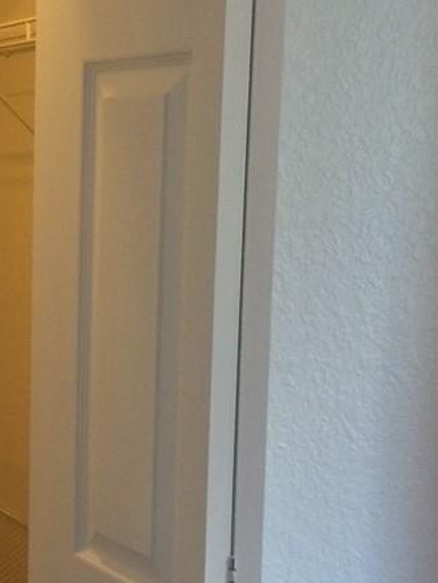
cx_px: -73
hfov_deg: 20.4
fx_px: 1147
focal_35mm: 68
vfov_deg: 28.5
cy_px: 316
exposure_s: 1/30
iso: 200
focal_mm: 4.15
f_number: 2.2
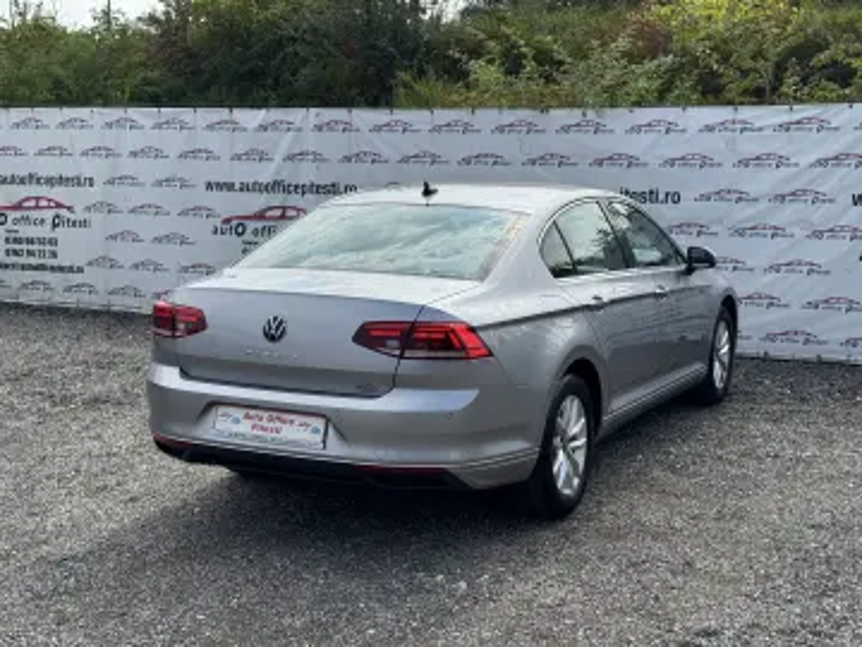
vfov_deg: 30.3
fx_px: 1195
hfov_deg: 39.7
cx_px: 431
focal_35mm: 48
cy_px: 324
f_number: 1.78
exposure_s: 1/4310
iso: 64
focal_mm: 6.76
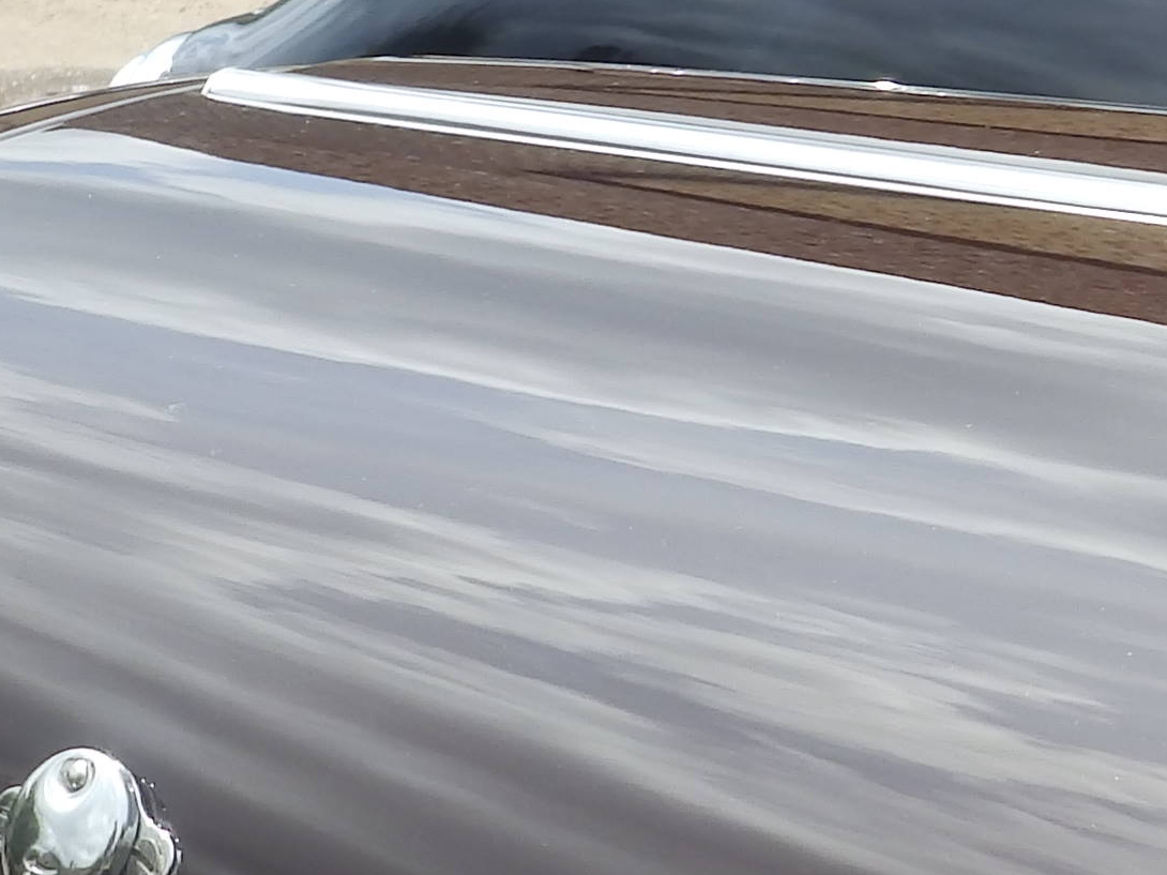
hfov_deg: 10.9
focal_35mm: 181
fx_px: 6101
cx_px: 112
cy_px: 457
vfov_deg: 8.2
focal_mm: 8.2
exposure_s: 1/320
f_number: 4.5
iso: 80
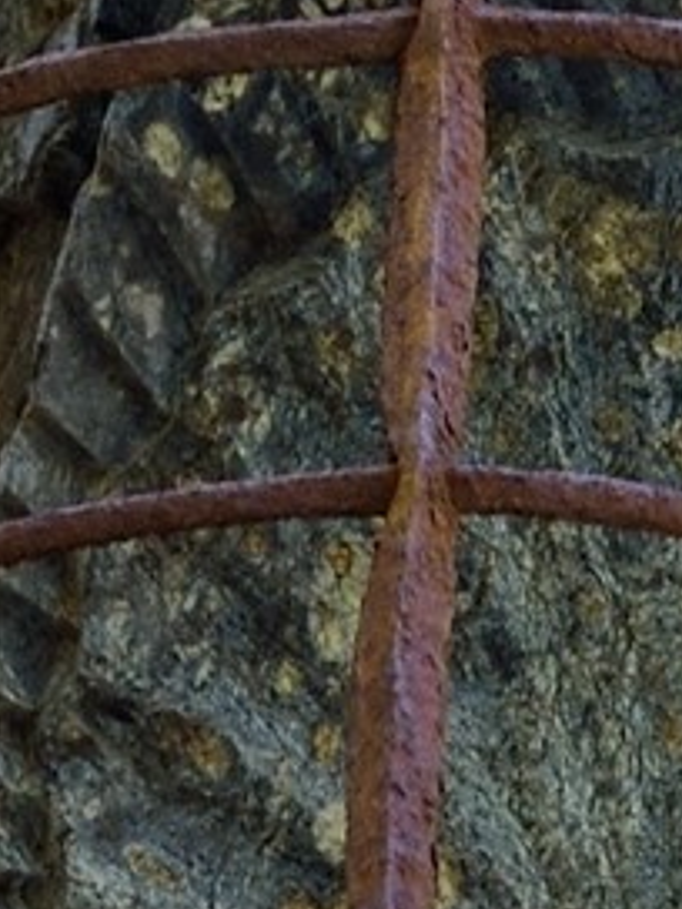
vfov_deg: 1.3
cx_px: 1361
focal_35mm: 1525
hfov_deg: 1.0
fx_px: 40060
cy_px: 2690
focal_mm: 180
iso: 200
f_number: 7.1
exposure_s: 1/200
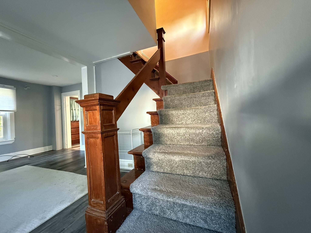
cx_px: 156
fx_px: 126
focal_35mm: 14
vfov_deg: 85.7
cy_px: 116
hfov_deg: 102.1
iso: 1000
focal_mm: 2.22
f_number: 2.2
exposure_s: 1/40
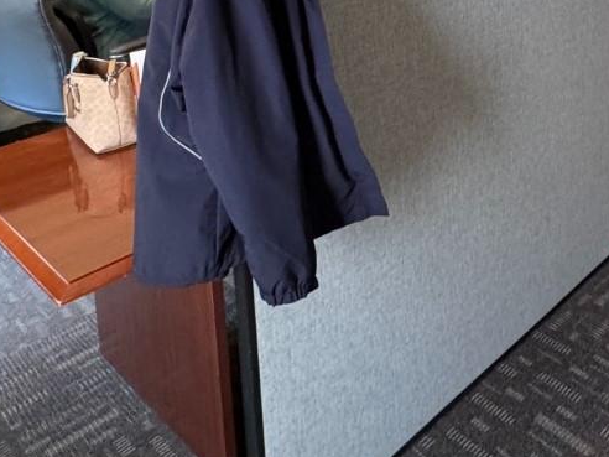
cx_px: 522
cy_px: -108
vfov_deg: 29.6
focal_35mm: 41
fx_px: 721
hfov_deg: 42.8
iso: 400
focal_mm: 2.22
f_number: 2.2
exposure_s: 1/60
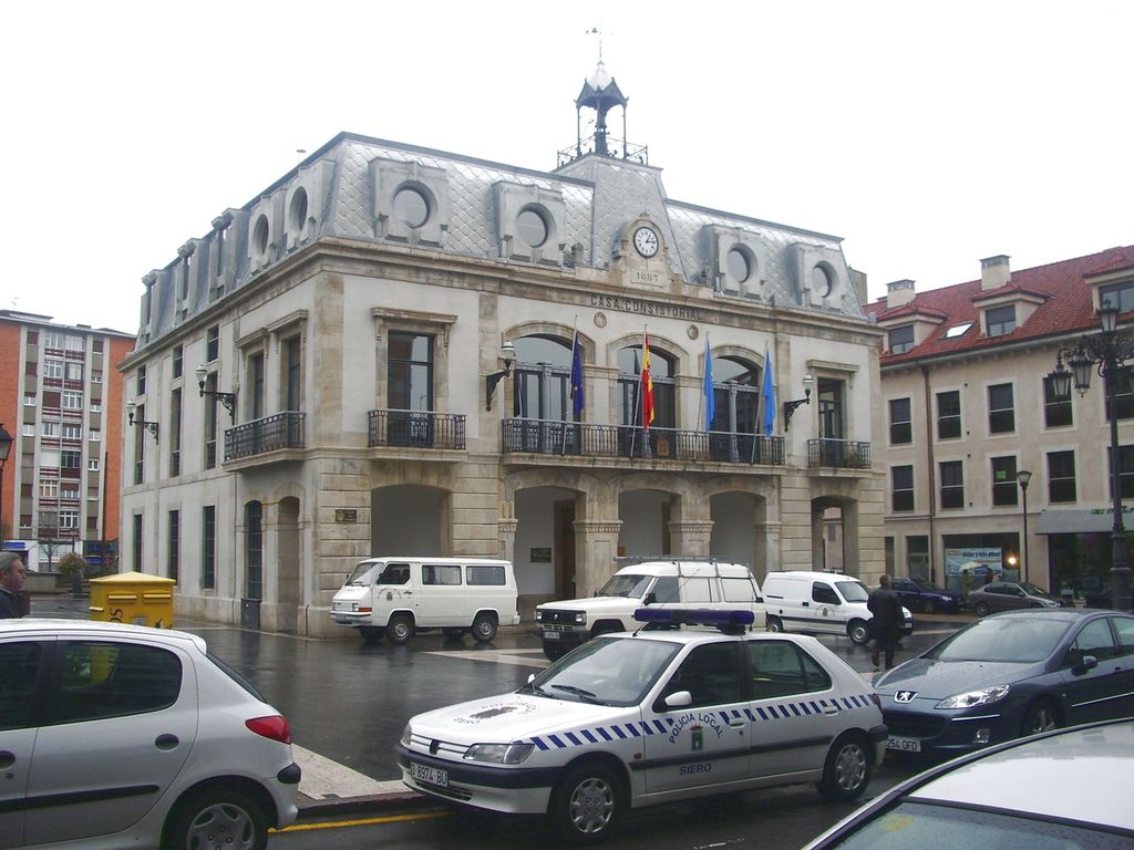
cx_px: 567
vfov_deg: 40.7
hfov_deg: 52.6
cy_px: 425
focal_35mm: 35
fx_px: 1147
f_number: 4.3
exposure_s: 1/100
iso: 50
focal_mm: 5.8
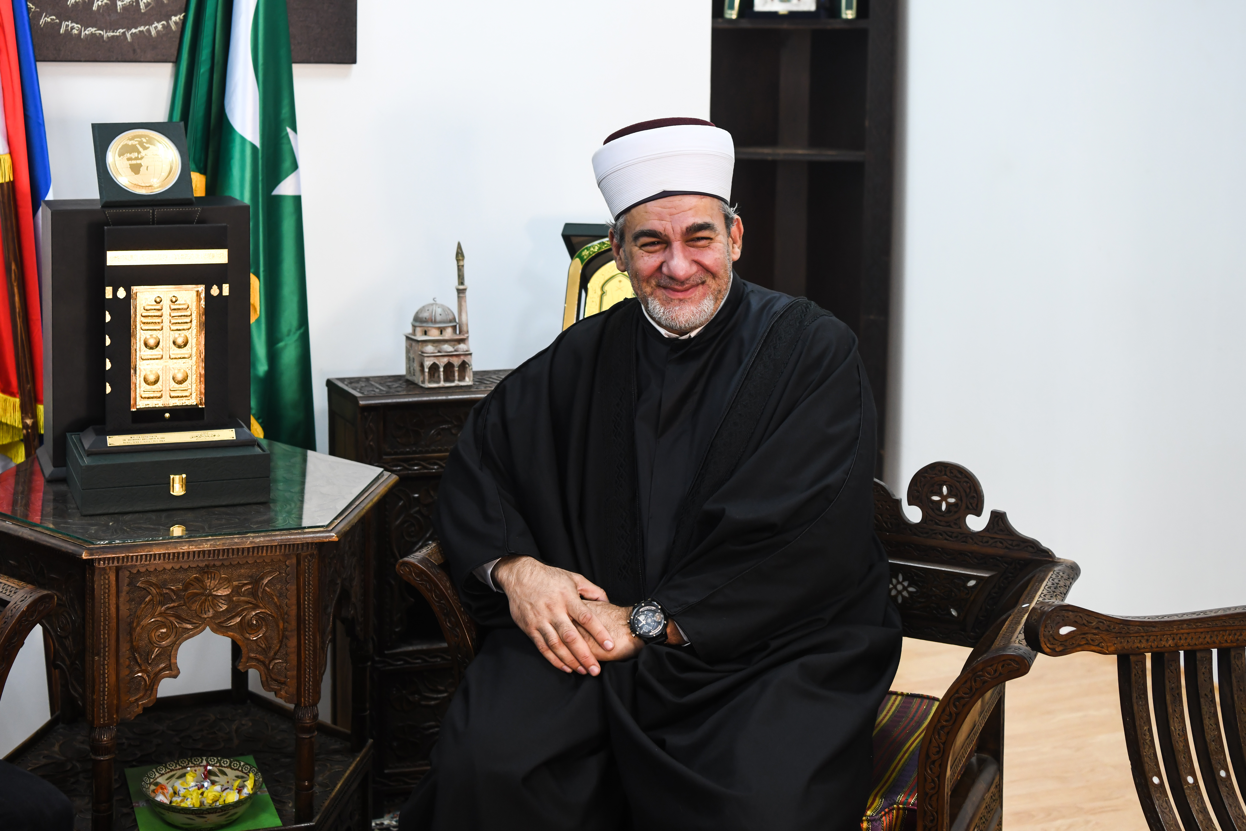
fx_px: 1661
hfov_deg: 41.1
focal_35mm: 48
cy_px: 416
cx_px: 623
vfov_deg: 28.1
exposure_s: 1/60
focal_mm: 48
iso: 1000
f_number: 4
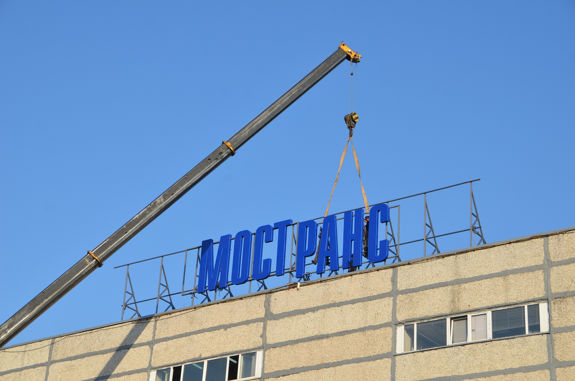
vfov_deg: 18.1
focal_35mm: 75
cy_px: 190
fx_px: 1195
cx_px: 288
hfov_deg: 27.0
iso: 125
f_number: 8
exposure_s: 1/250
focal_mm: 50
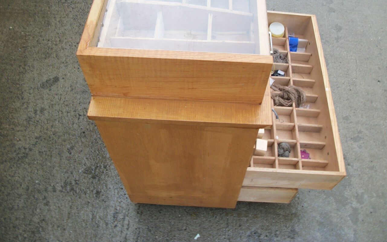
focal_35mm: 34
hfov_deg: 56.7
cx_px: 193
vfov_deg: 37.1
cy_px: 97
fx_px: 359
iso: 80
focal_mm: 5.7
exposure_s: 1/50
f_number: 8.8
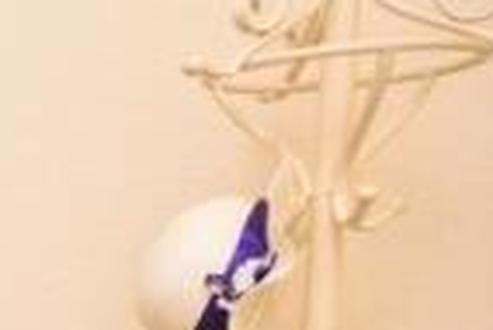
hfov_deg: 16.3
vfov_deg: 19.0
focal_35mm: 69
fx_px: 946
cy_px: 363
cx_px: -627
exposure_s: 1/60
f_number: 5.6
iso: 250
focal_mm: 10
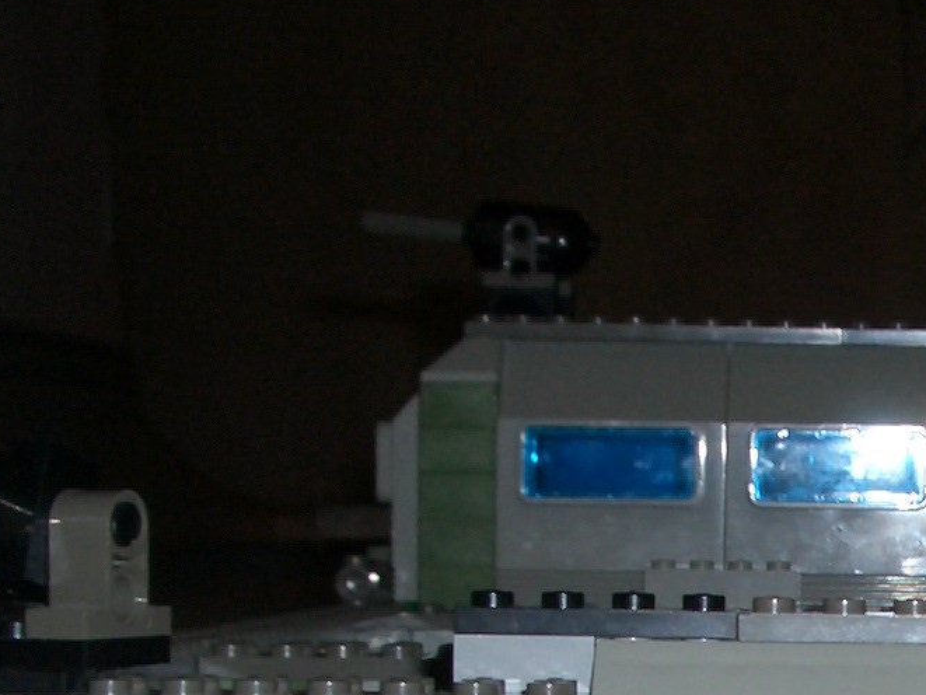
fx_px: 3264
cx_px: 1084
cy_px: 876
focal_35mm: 122
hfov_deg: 15.6
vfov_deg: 11.8
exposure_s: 1/60
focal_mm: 5.8
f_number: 4.3
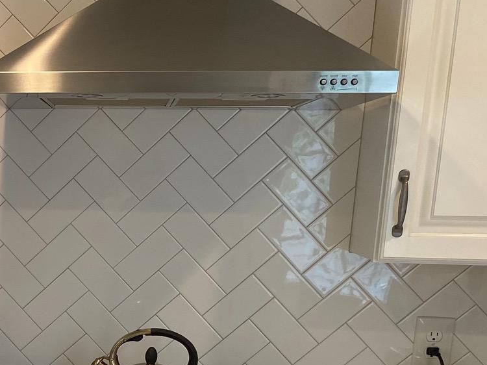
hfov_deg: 24.4
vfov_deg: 19.7
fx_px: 999
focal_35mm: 71
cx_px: -125
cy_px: 409
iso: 64
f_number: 1.8
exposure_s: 1/60
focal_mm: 4.25
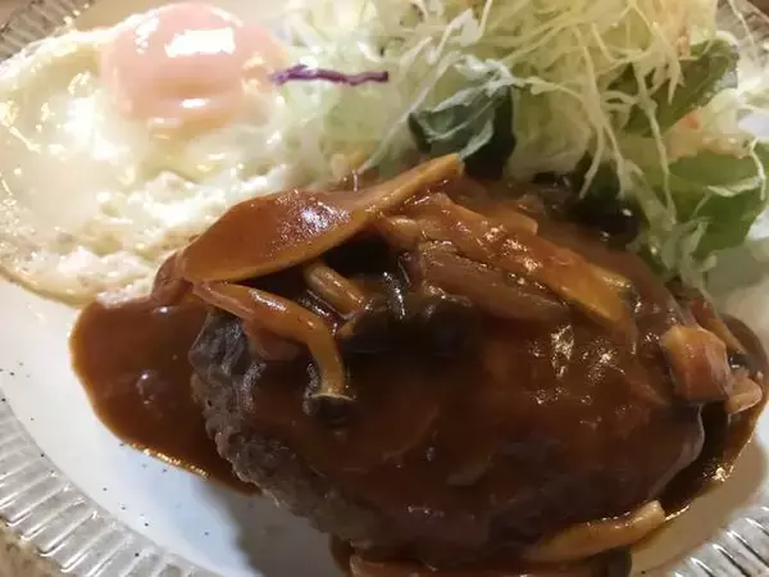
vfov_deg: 49.7
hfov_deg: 63.4
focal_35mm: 28
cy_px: 288
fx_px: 622
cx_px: 384
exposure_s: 1/12
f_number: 1.8
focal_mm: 3.99
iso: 100
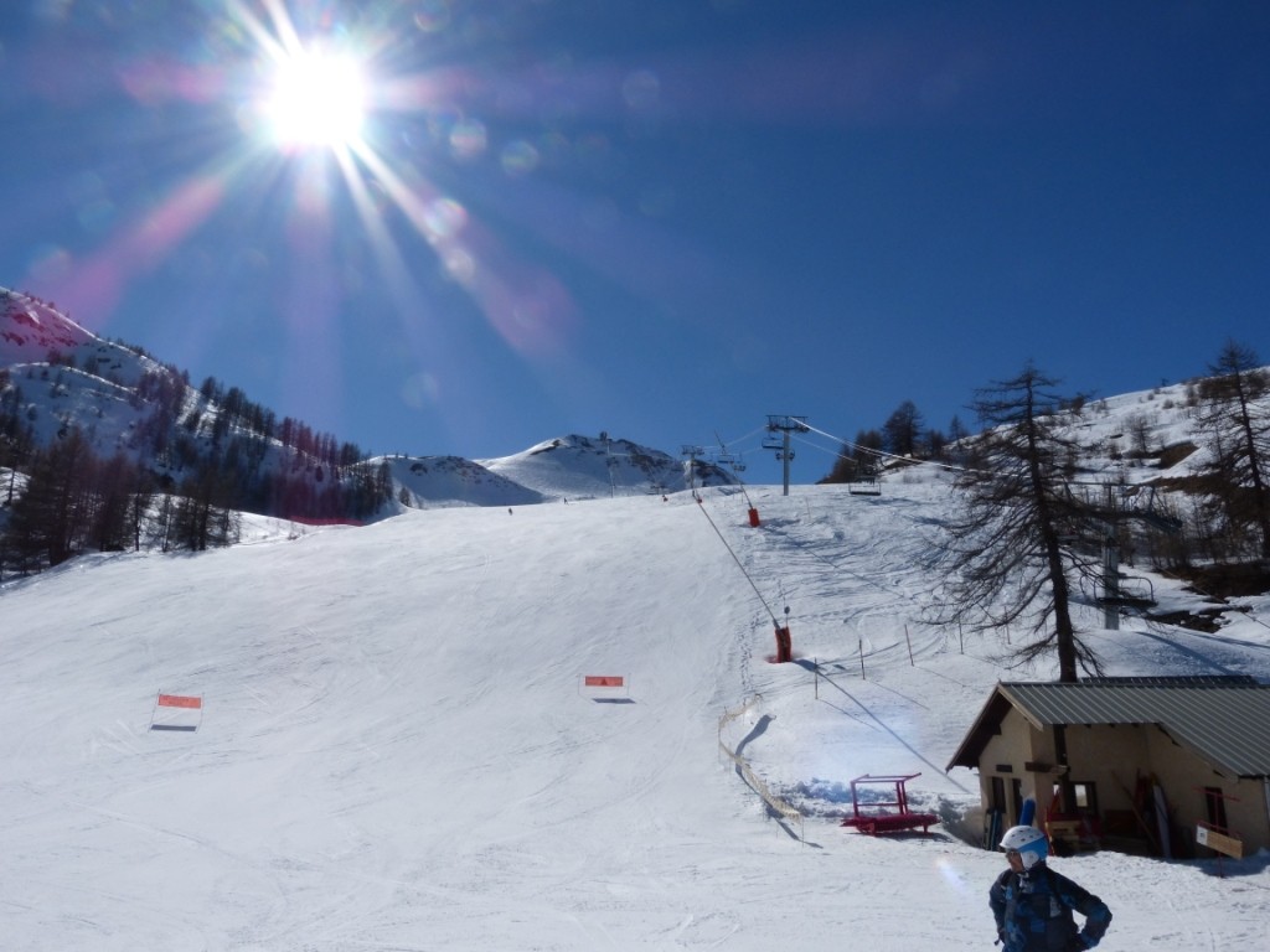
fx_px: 917
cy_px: 476
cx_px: 635
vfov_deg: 54.9
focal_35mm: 25
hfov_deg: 69.4
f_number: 5.6
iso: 100
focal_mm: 4.5
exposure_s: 1/2000
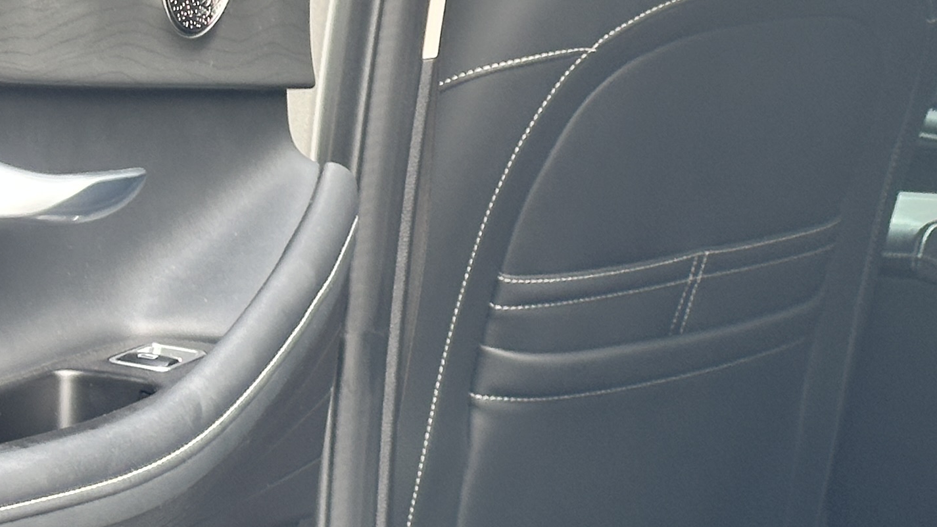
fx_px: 3677
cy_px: 79
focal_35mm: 148
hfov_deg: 14.3
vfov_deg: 8.2
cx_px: 930
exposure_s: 1/121
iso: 80
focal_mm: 6.86
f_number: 1.78
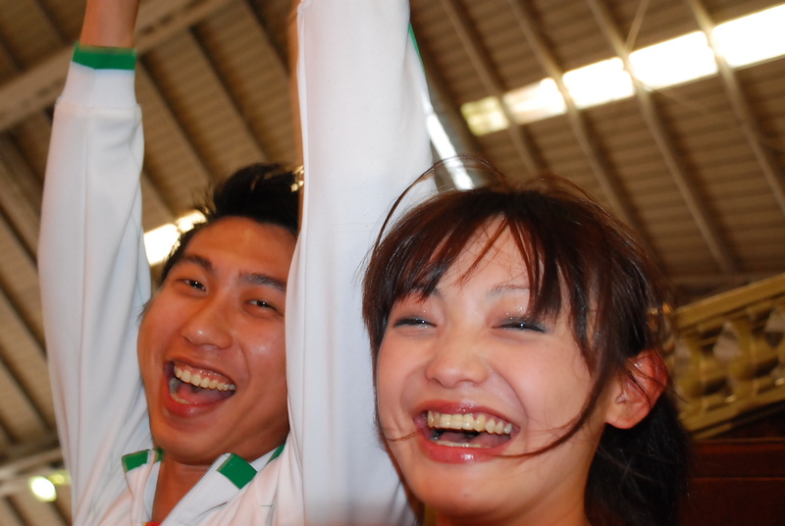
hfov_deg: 35.0
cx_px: 392
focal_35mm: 57
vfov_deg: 23.9
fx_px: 1245
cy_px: 263
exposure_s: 1/40
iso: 800
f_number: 4.5
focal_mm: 38
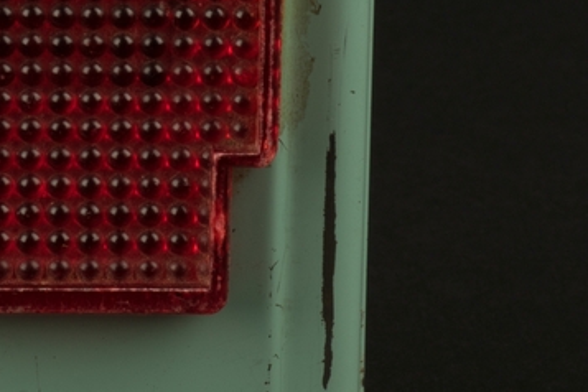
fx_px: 5765
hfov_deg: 5.8
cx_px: 54
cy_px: 241
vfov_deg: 3.9
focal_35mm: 353
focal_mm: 105
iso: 400
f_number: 25
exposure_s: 1/160
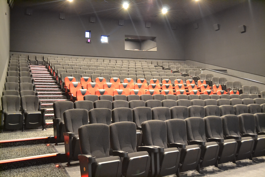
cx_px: 132
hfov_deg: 53.1
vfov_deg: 36.9
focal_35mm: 36
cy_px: 88
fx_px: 265
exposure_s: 1.3
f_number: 4
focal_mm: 24
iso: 3200
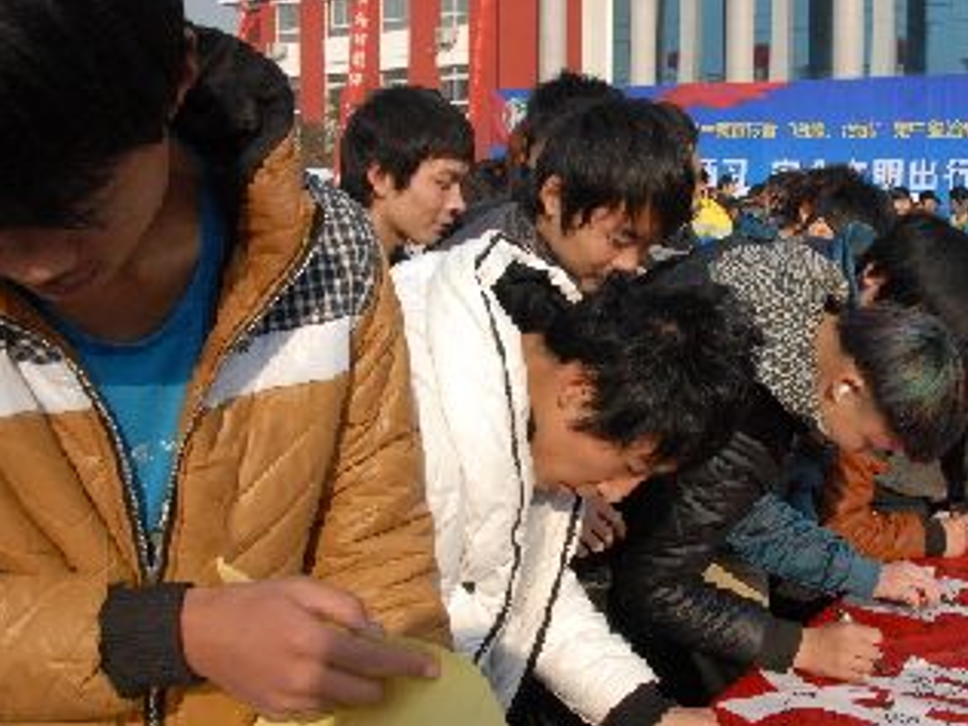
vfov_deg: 35.1
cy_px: 355
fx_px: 1147
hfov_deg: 45.0
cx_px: 657
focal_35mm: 41
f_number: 10
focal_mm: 18
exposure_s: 1/400
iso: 400
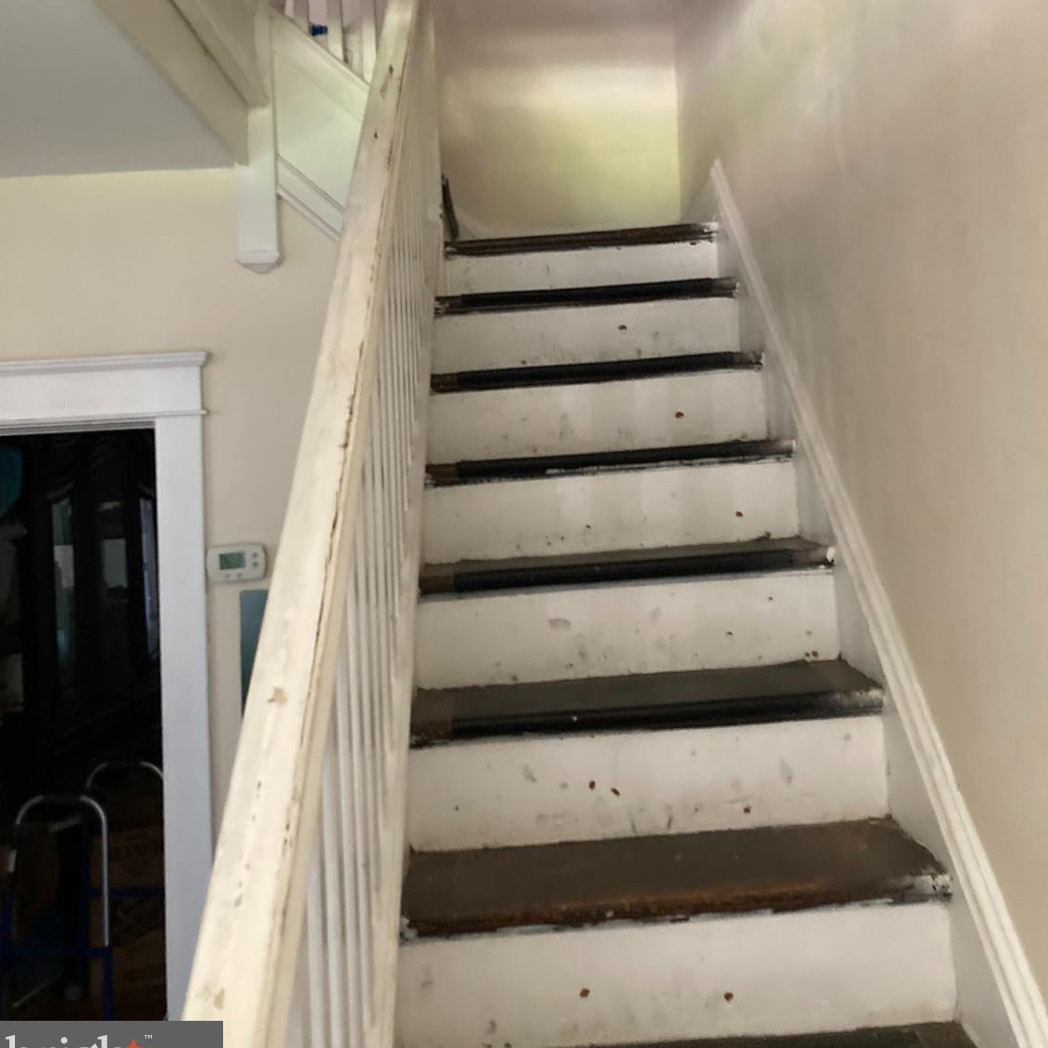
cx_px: 529
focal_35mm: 34
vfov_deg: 47.9
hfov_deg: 48.5
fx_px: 1165
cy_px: 378
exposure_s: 1/30
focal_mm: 3.99
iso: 640
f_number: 1.8
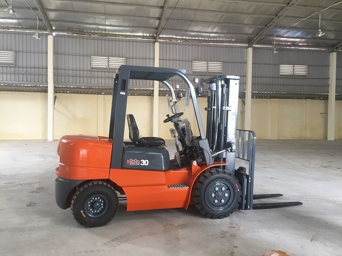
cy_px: 128
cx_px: 171
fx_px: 287
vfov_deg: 48.2
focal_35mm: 29
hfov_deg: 61.7
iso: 50
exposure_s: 1/33
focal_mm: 4.15
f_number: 2.2
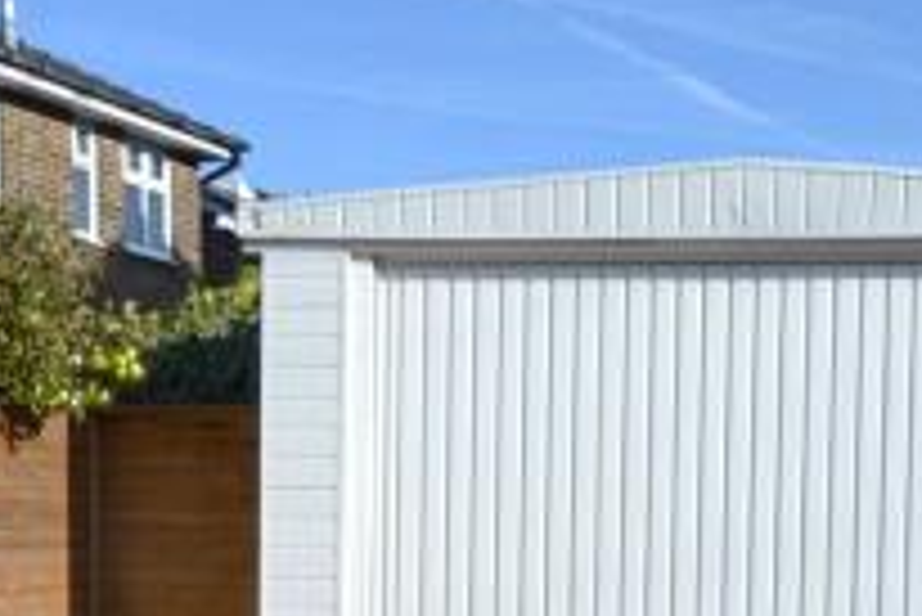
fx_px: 1922
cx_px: 445
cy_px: 645
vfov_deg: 17.7
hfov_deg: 27.0
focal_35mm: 75
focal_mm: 10
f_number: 7.1
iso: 100
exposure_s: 1/200
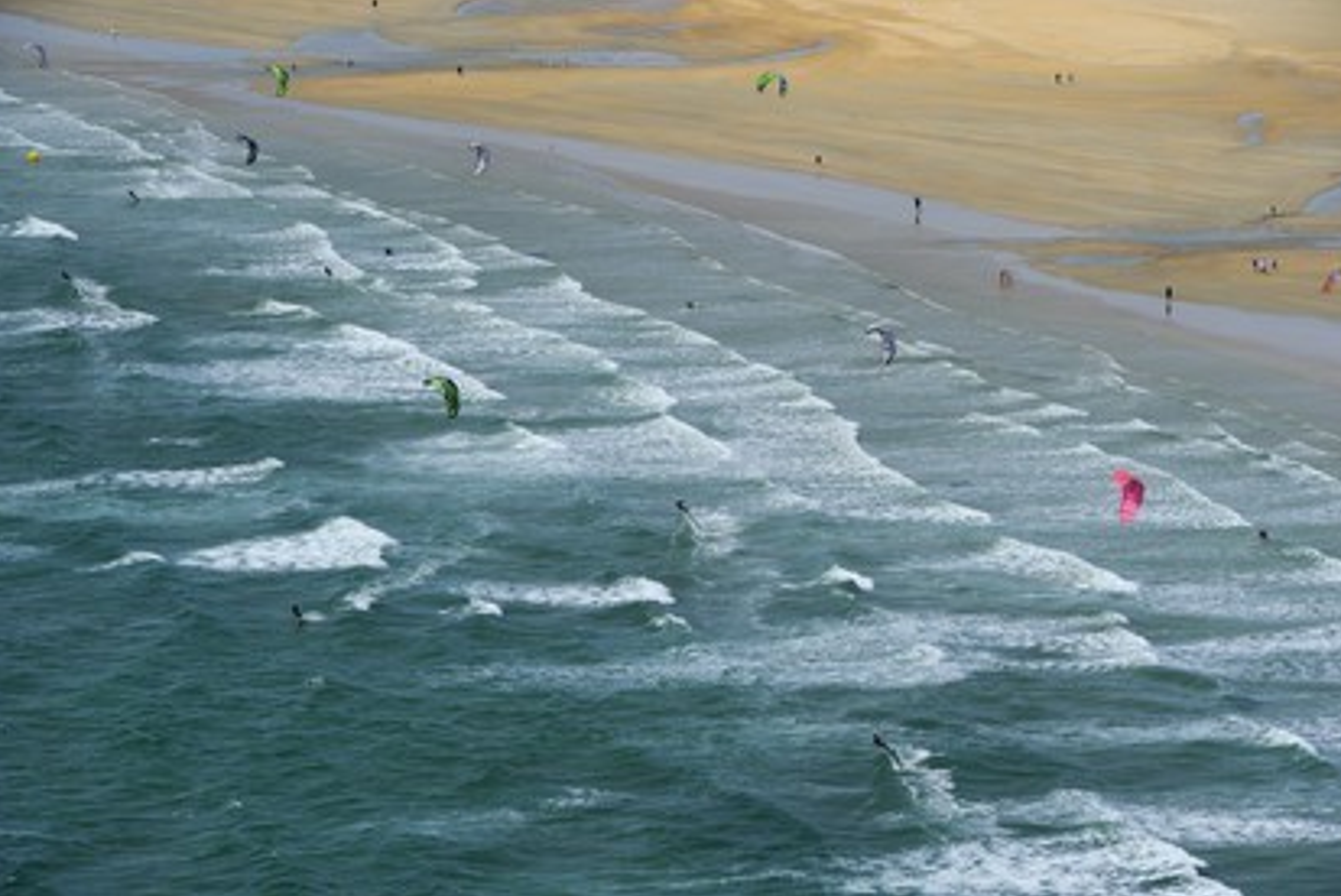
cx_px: 672
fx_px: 7008
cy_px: 445
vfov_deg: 7.3
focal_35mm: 188
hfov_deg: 10.9
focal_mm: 185
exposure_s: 1/1000
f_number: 13
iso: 400
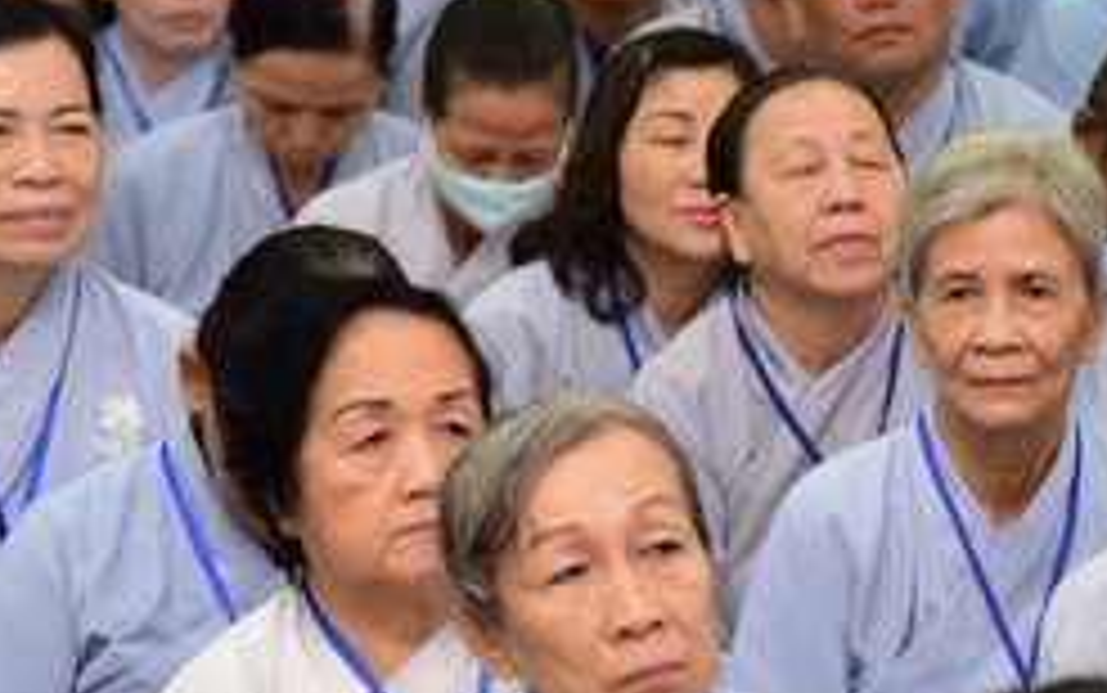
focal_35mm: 323
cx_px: 1152
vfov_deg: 4.1
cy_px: 338
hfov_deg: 6.5
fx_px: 9749
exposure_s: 1/40
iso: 800
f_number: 4
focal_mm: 120
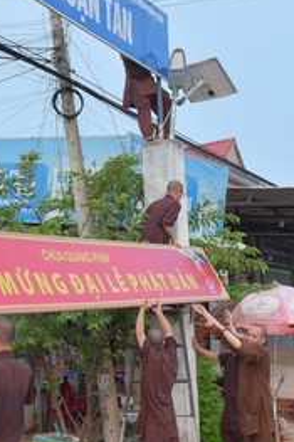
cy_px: 176
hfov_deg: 16.7
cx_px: -38
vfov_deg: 25.6
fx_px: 969
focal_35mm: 79
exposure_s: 1/160
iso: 100
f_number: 3.5
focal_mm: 32
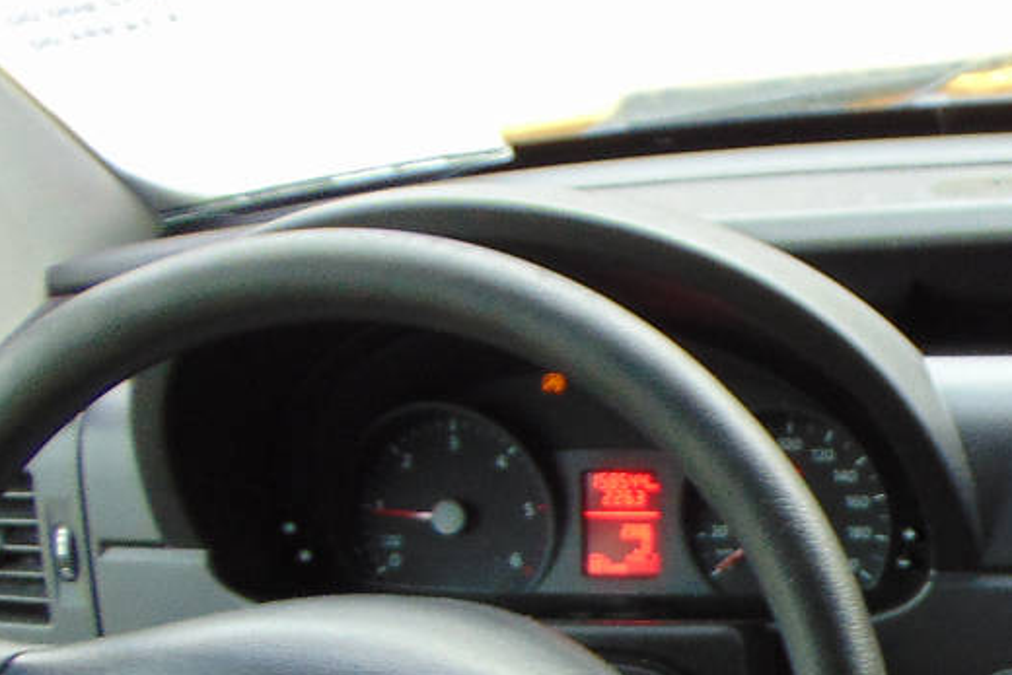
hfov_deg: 23.5
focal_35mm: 80
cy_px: 815
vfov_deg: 16.4
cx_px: 1164
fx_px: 2249
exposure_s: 1/30
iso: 100
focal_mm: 4.5
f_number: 3
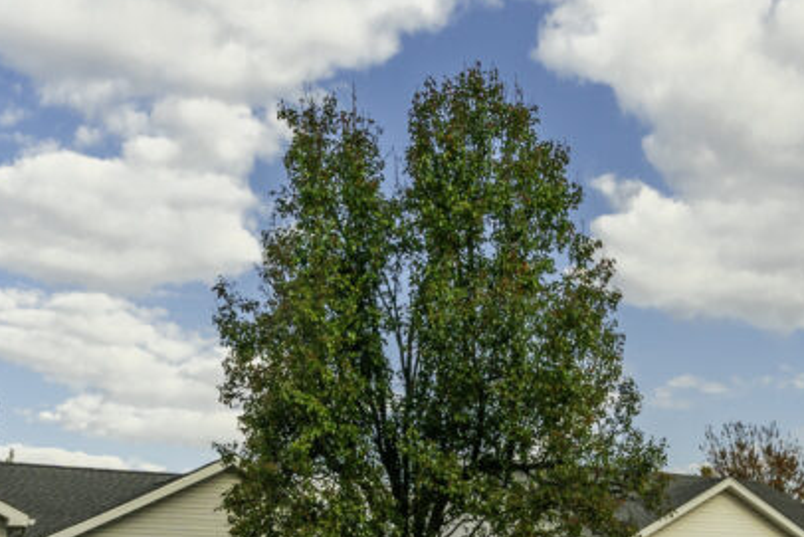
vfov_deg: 25.3
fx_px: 1184
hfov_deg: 37.1
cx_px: 531
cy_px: 383
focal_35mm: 53
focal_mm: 21
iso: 250
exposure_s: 1/250
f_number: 13
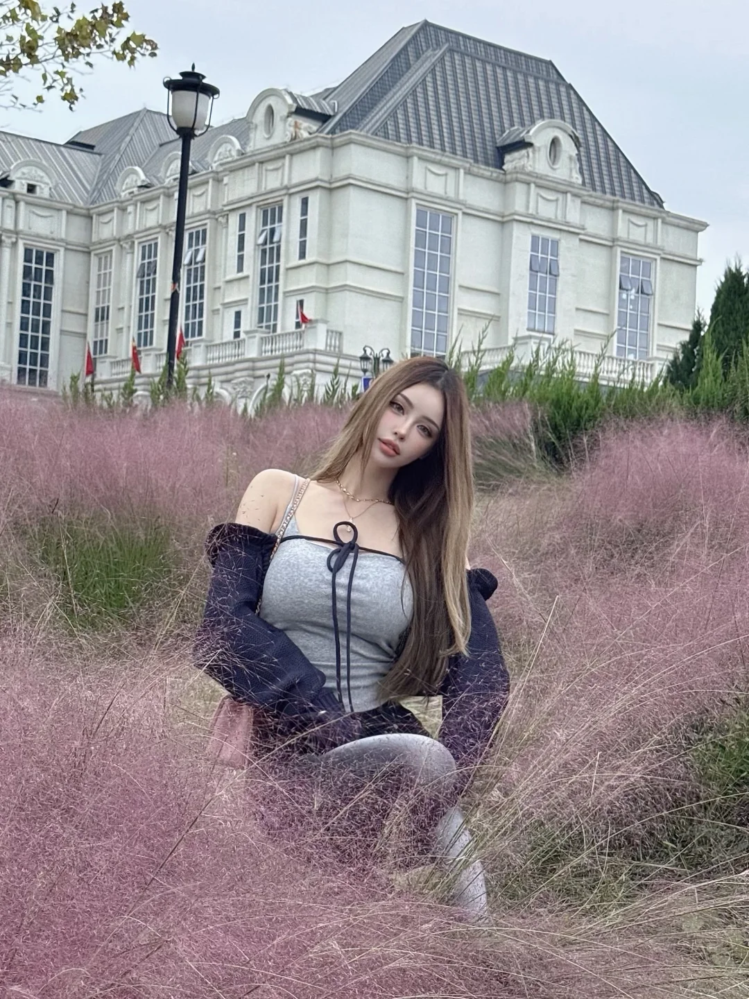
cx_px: 374
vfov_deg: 39.7
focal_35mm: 48
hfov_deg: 30.3
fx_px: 1385
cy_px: 500
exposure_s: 1/1608
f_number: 1.78
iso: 100
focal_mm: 6.76
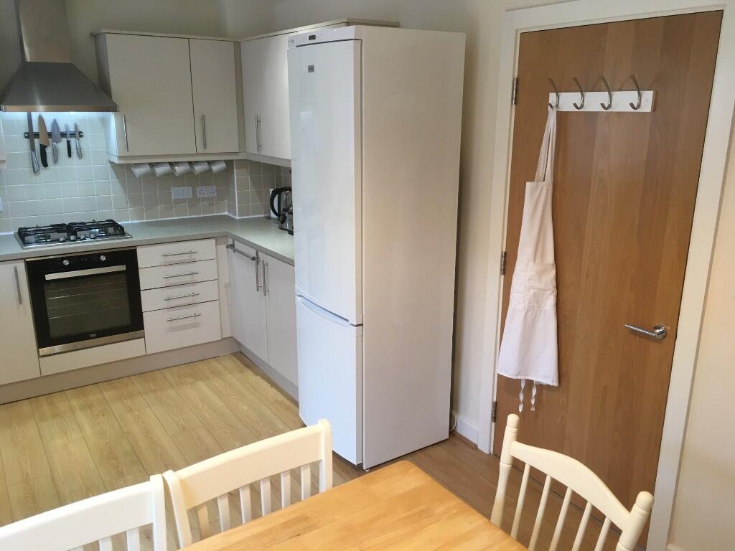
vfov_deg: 48.2
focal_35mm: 29
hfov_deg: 61.7
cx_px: 368
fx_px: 616
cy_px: 276
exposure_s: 1/33
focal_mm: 4.15
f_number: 2.2
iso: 80
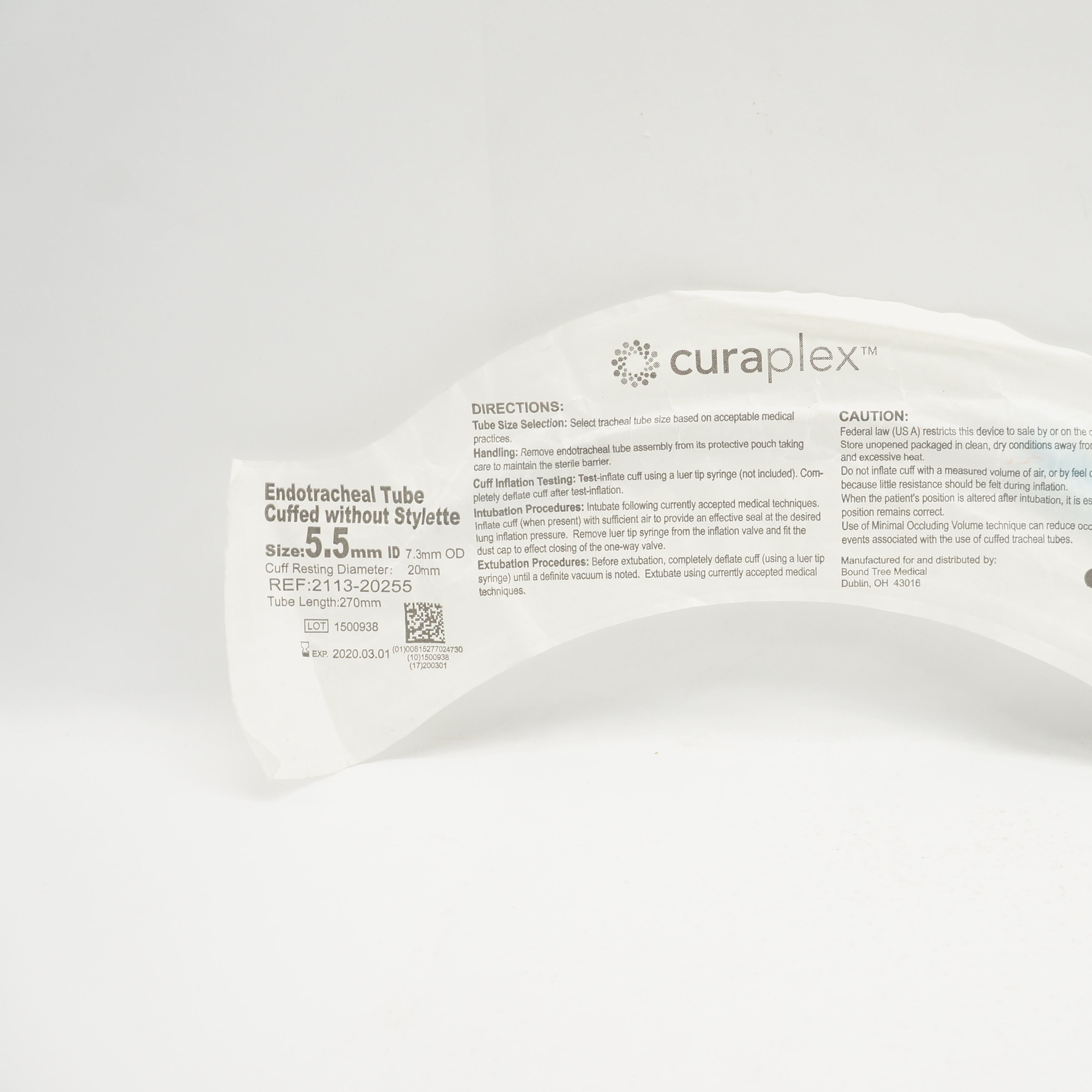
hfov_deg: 45.9
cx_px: 786
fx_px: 1249
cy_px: 540
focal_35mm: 35
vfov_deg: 47.2
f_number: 6.3
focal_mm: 18
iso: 200
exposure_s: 1/30
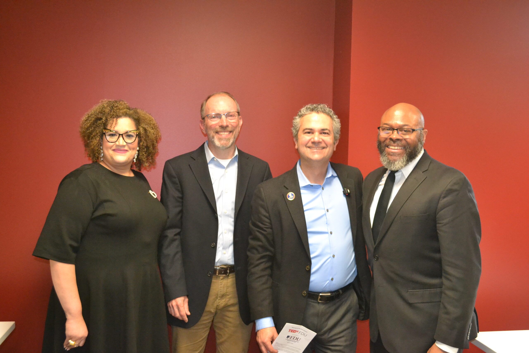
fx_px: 573
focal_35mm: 39
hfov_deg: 49.6
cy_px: 176
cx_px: 264
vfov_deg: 34.2
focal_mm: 26
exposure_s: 1/60
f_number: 4.2
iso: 3200
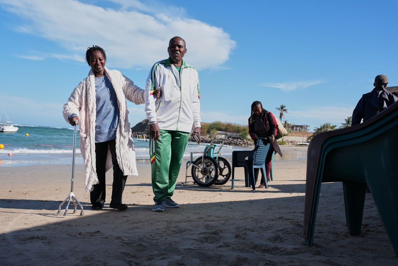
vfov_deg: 40.0
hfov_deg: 57.2
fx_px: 365
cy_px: 133
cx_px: 199
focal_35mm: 33
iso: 100
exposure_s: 1/640
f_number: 4.5
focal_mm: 33
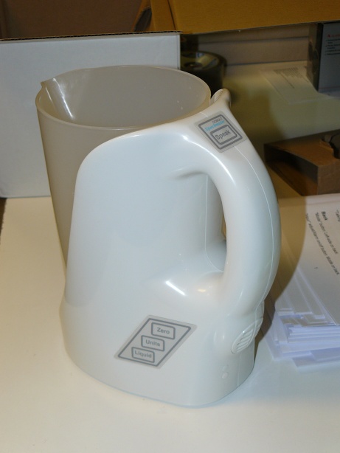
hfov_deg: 25.7
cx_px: 170
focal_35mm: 57
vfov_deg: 33.8
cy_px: 226
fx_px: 746
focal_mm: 9.5
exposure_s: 1/30
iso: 100
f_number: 2.8
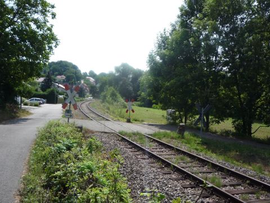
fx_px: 281
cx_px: 135
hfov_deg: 51.4
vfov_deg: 39.7
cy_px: 102
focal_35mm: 36
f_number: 4.5
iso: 100
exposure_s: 1/400
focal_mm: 5.2
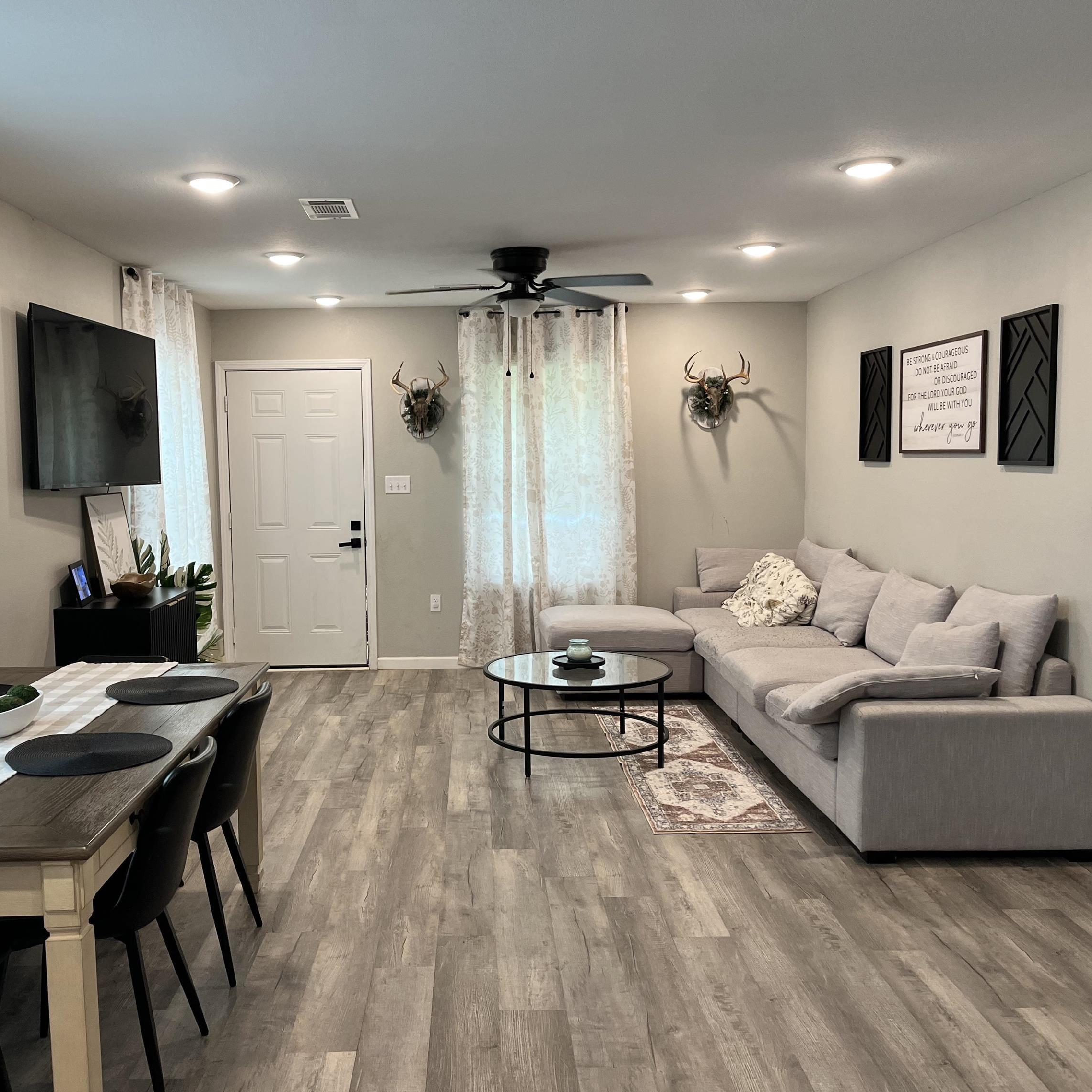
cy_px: 542
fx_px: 1106
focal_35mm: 31
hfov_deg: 52.3
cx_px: 452
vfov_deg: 52.5
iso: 125
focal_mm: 5.1
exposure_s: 1/120
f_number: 1.6
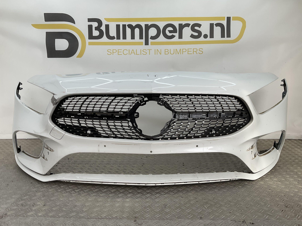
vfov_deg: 48.2
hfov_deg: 61.7
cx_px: 151
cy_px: 113
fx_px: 253
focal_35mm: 29
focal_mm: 3
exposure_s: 1/231
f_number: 1.8
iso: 16
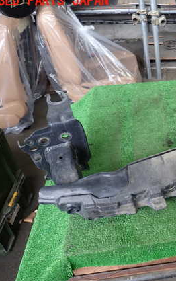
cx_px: 188
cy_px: 144
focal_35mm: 38
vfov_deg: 51.5
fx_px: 291
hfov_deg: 30.5
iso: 200
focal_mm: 4.5
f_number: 2
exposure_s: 1/60
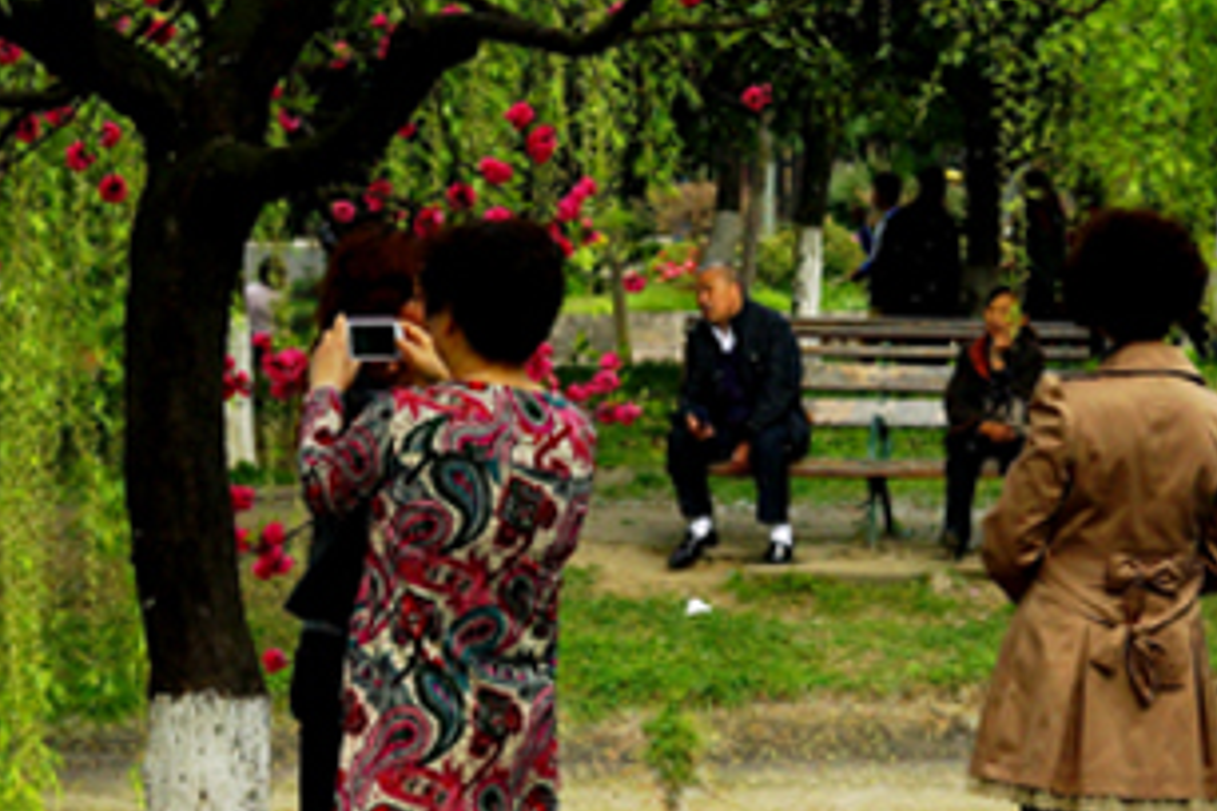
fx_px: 8282
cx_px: 951
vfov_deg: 5.6
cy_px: 87
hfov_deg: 8.4
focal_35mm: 245
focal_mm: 50
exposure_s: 1/320
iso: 125
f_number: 7.1
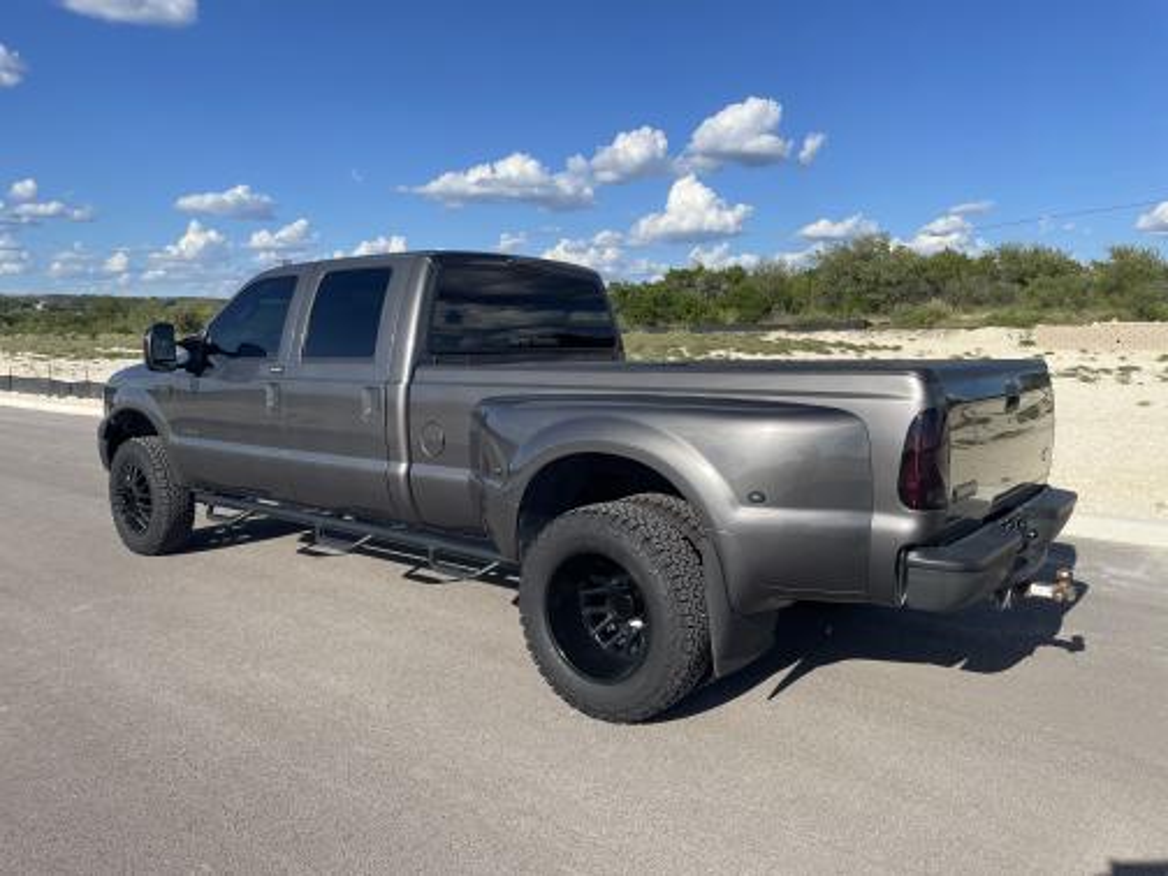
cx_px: 584
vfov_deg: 53.1
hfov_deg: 67.3
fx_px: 877
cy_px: 438
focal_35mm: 26
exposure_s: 1/3731
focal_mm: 4.2
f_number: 1.6
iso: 32
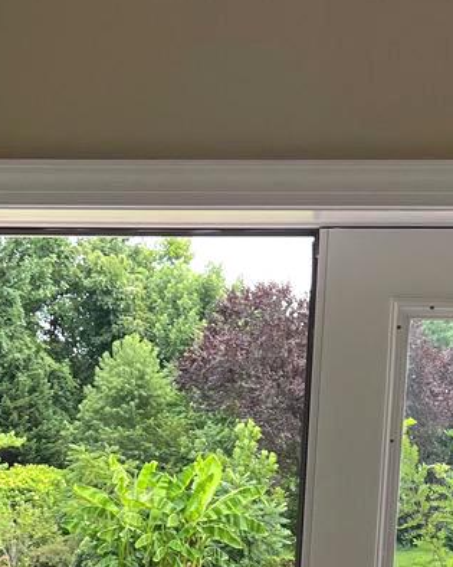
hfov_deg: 15.4
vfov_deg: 17.9
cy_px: 763
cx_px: 55
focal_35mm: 99
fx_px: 1660
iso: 50
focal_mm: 5.7
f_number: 1.5
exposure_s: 1/506
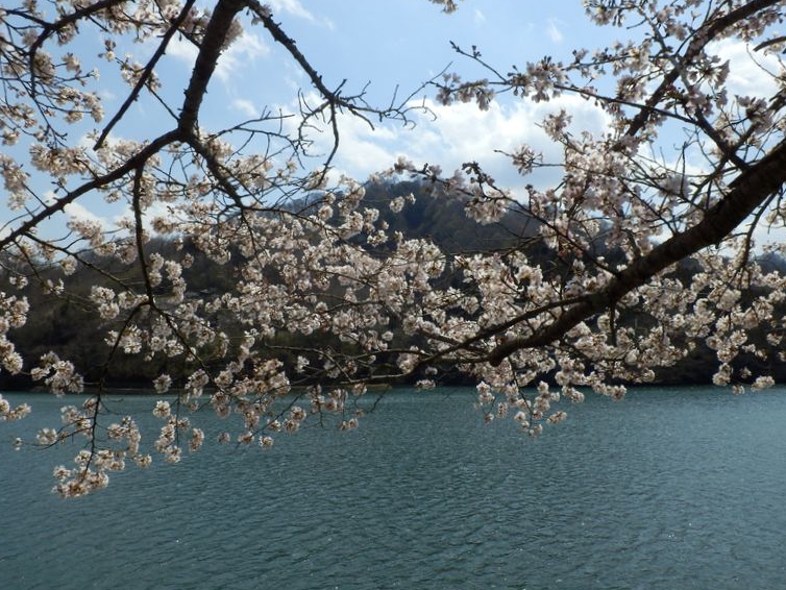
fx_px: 795
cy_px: 291
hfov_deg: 52.6
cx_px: 409
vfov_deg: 40.7
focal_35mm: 35
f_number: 9.4
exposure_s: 1/250
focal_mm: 5.9
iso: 80
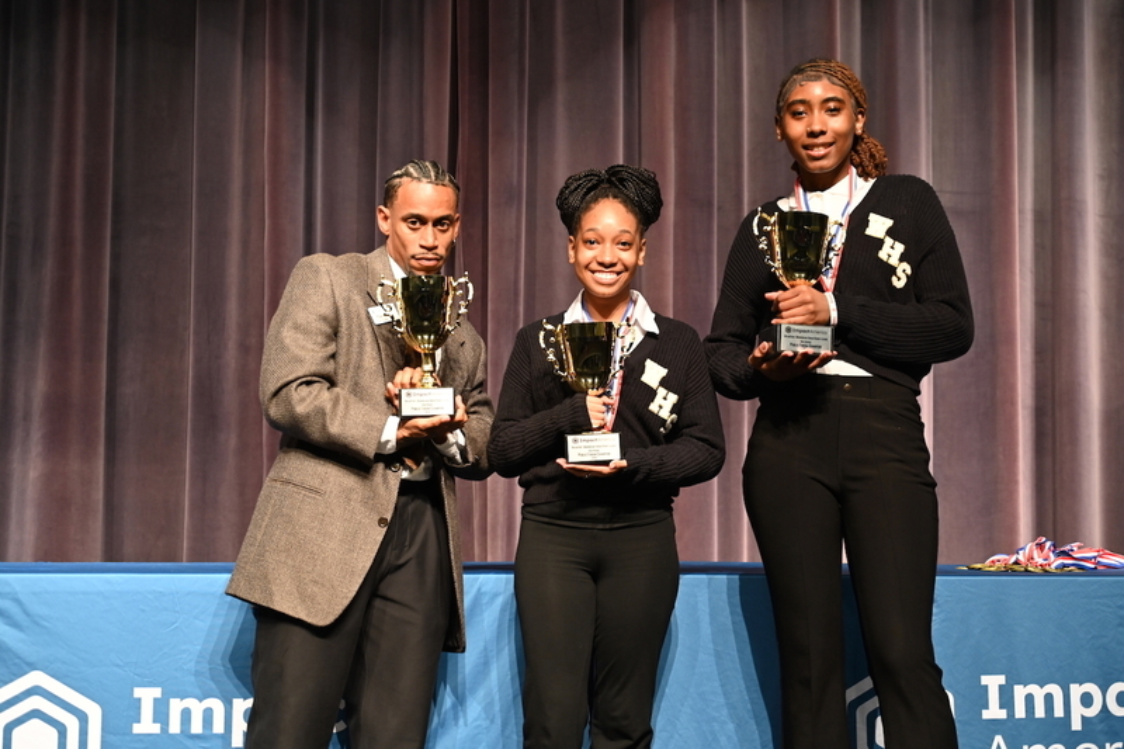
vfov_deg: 19.4
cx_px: 562
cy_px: 374
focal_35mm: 70
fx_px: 2185
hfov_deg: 28.8
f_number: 4
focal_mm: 70
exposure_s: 1/125
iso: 1100
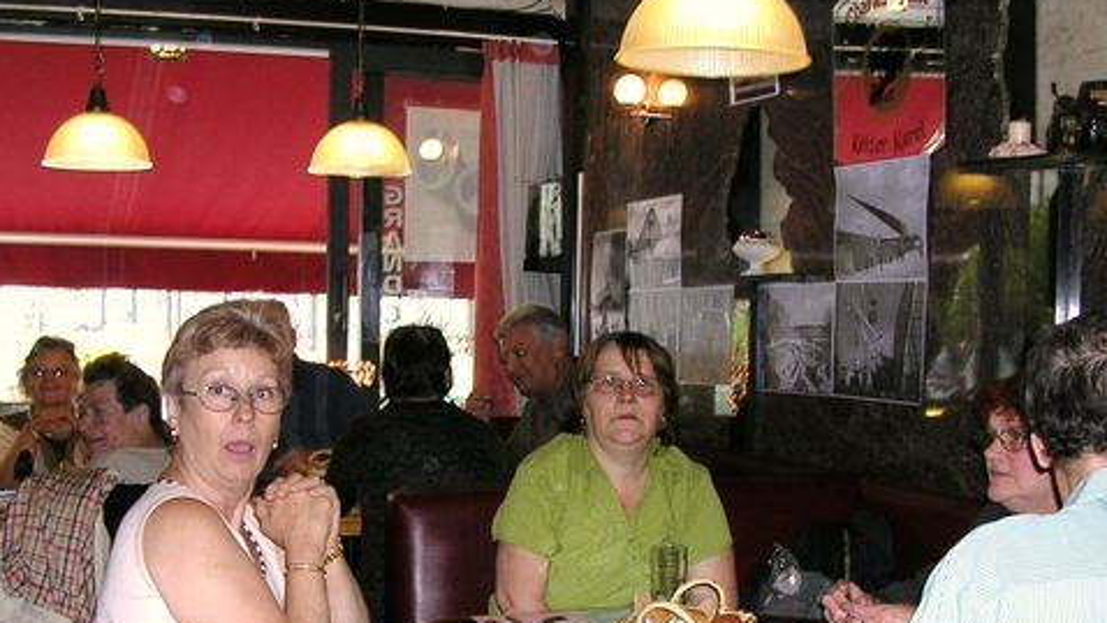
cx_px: 579
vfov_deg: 22.7
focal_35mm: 52
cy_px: 510
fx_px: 1527
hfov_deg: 39.9
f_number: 2.8
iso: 62
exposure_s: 1/60.1
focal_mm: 5.8
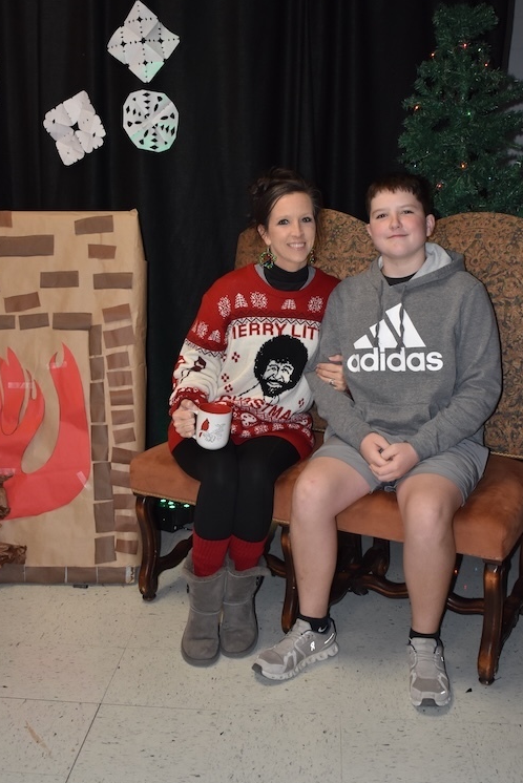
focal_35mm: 42
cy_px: 381
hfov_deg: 32.2
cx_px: 250
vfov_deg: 46.8
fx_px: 906
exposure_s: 1/200
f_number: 3.8
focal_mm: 23
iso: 800
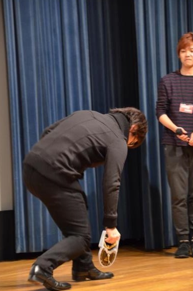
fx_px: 1147
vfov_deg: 14.5
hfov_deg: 9.6
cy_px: 154
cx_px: 104
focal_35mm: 142
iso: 1600
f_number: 5.3
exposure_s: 1/10
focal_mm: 86
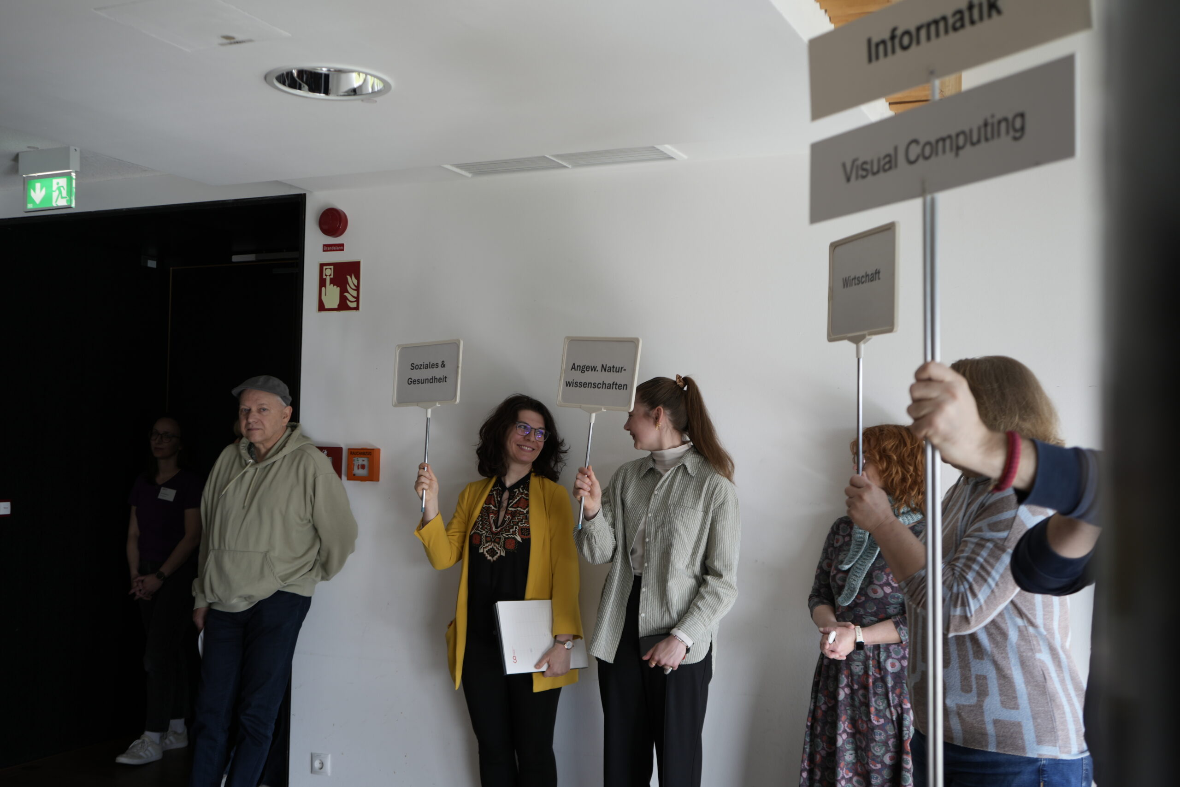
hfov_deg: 51.9
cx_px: 590
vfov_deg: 35.9
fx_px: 1213
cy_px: 394
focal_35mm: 37
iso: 100
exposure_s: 1/50
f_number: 4
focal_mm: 37
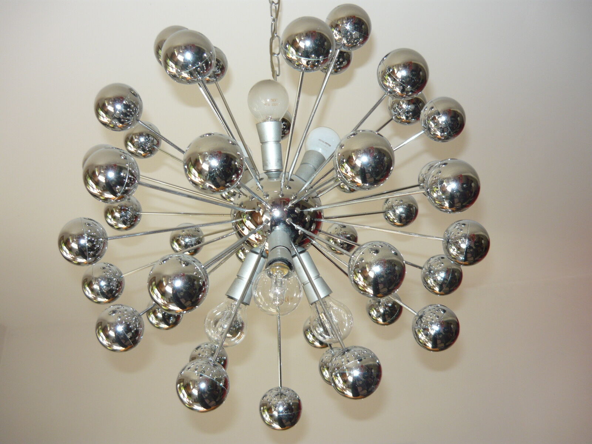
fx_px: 564
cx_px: 296
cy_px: 222
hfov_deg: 55.4
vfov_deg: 42.9
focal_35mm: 33
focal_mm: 5.5
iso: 100
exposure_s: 1/125
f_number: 2.8
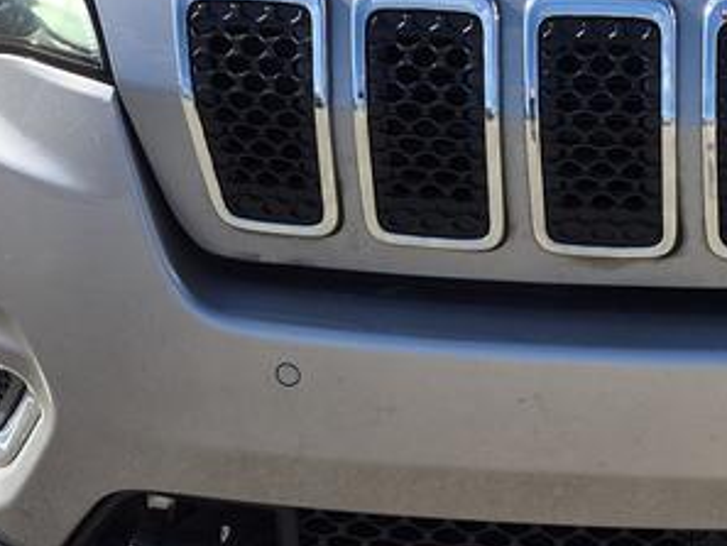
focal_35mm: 99
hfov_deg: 19.0
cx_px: 808
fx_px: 2080
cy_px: -78
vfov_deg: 14.5
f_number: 1.8
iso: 25
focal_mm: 5.4
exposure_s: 1/1768
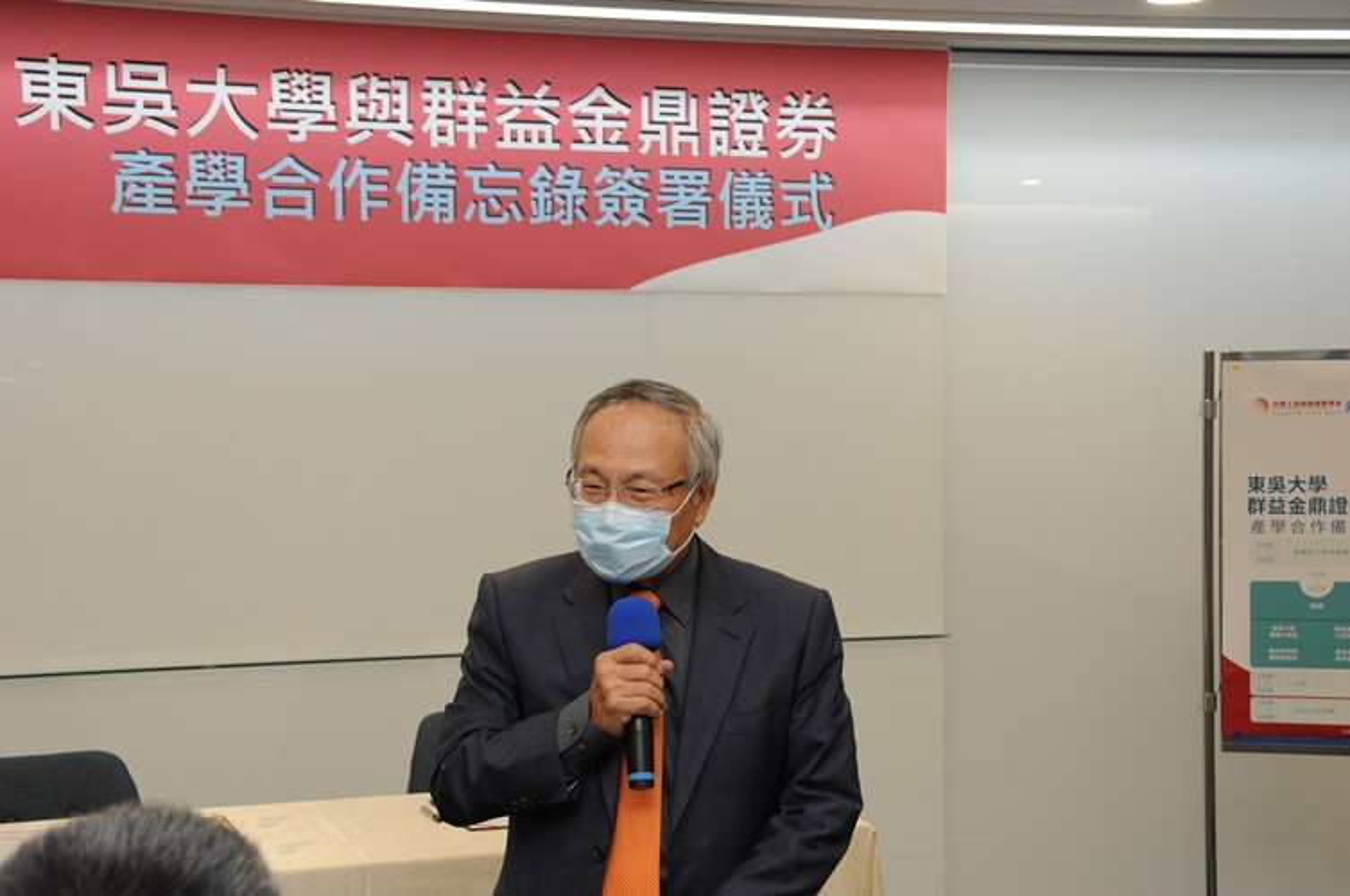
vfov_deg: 22.6
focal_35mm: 60
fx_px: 2247
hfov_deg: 33.4
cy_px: 448
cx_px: 675
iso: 800
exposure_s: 1/125
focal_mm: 40
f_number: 7.1
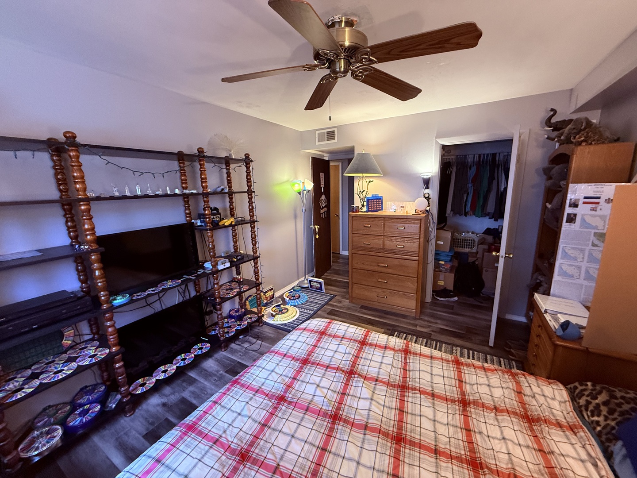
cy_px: 239
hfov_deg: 102.1
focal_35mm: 14
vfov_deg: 85.7
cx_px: 318
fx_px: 258
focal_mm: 2.22
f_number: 2.2
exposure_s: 1/60
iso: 400
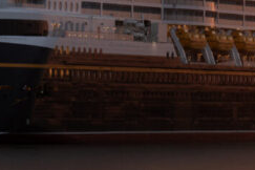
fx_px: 4058
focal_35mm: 573
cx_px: 140
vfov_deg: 2.4
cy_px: -34
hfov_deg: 3.6
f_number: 11
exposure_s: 1/50
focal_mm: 200
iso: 250
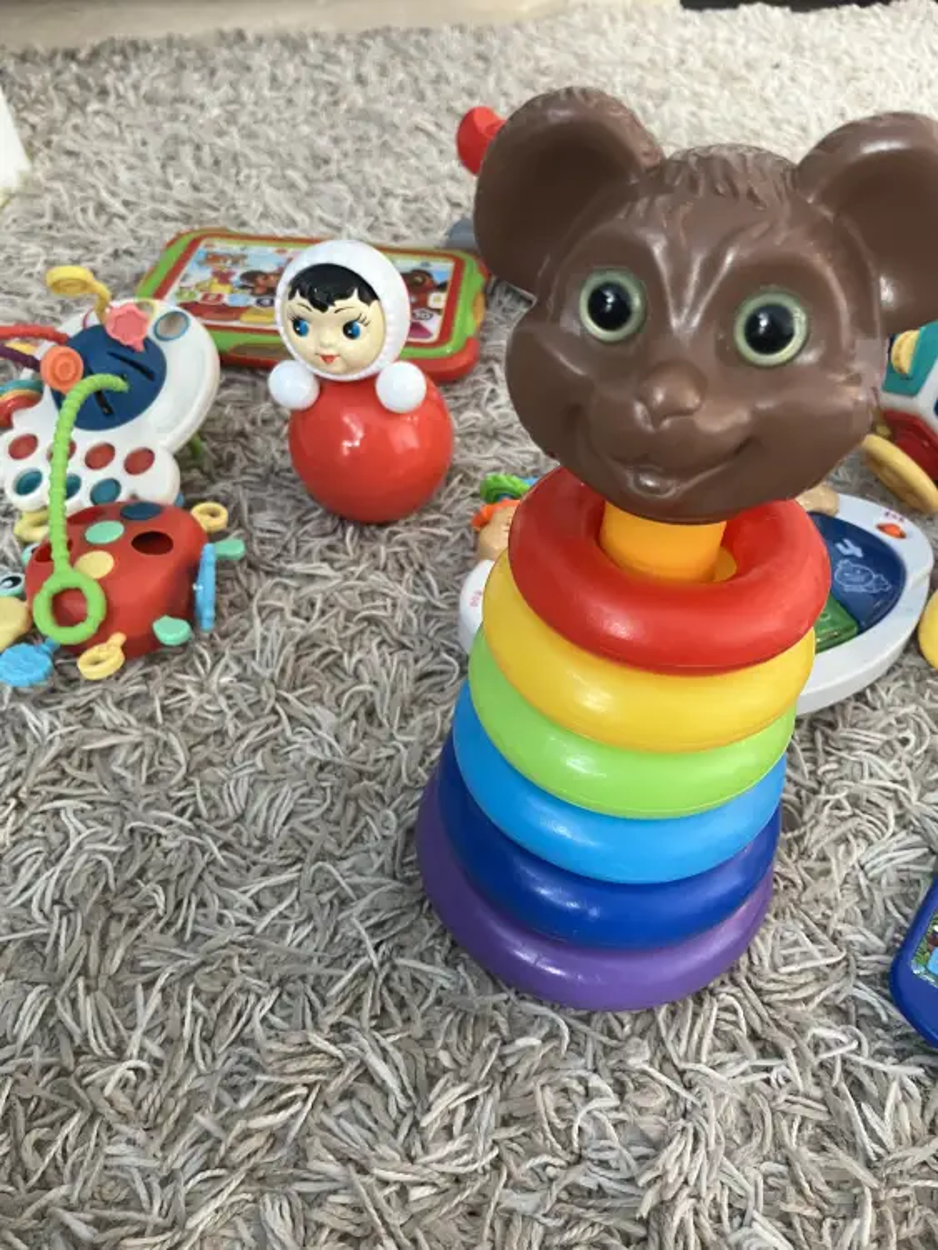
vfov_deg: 67.3
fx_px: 939
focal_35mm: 26
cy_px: 625
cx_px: 469
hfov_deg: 53.1
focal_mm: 5.1
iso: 500
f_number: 1.6
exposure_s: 1/50
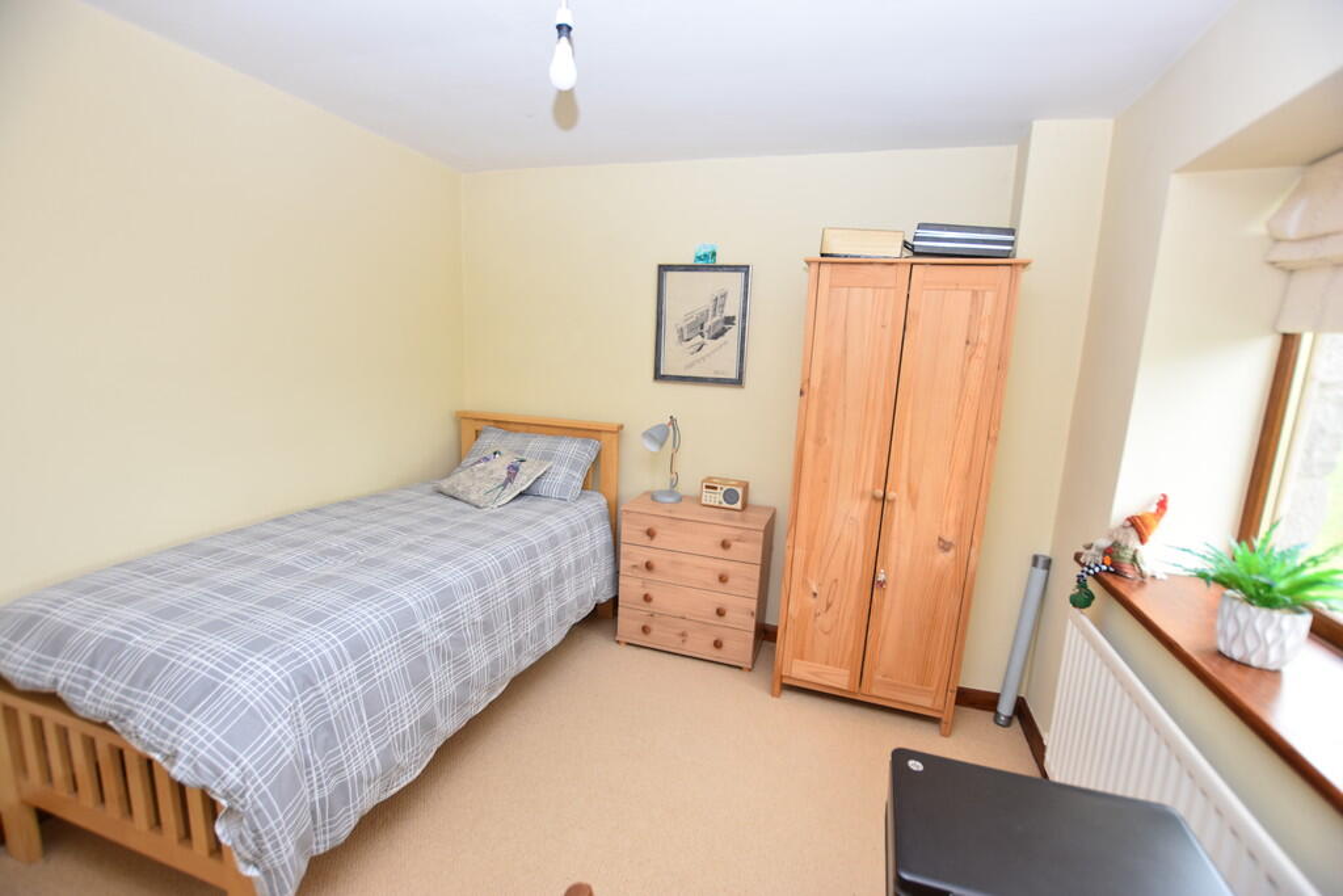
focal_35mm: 15
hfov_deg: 100.4
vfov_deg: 77.3
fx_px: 560
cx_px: 672
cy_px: 448
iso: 250
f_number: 4
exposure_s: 1/60
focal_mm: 10
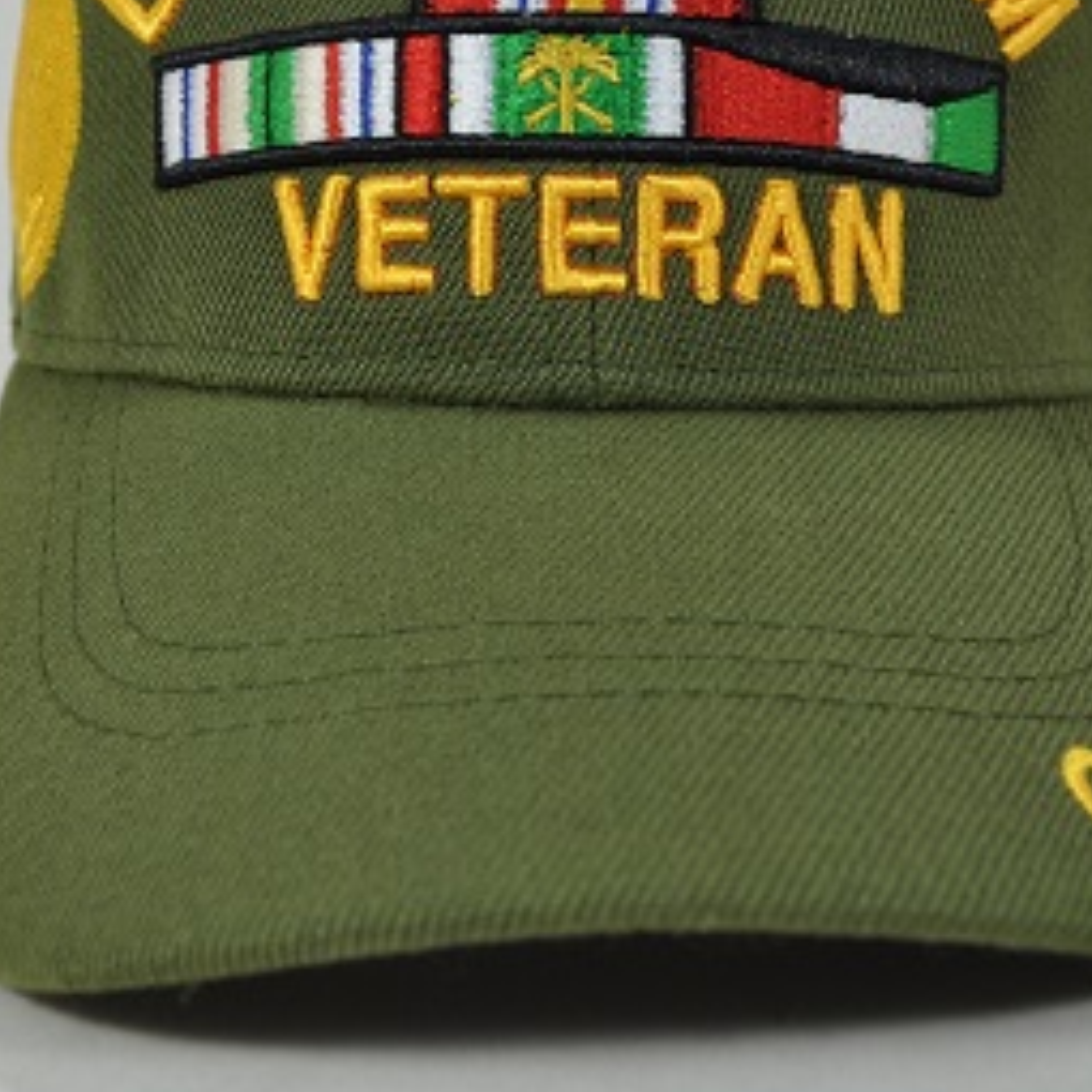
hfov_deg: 29.5
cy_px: 240
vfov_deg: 29.0
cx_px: 612
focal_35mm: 58
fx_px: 2070
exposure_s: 1/160
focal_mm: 18
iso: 200
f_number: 6.3
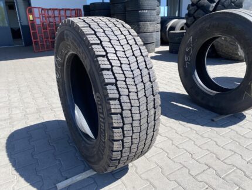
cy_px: 95
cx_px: 126
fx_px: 189
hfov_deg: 67.3
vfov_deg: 53.1
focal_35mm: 26
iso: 32
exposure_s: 1/1245
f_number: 1.8
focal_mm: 4.25
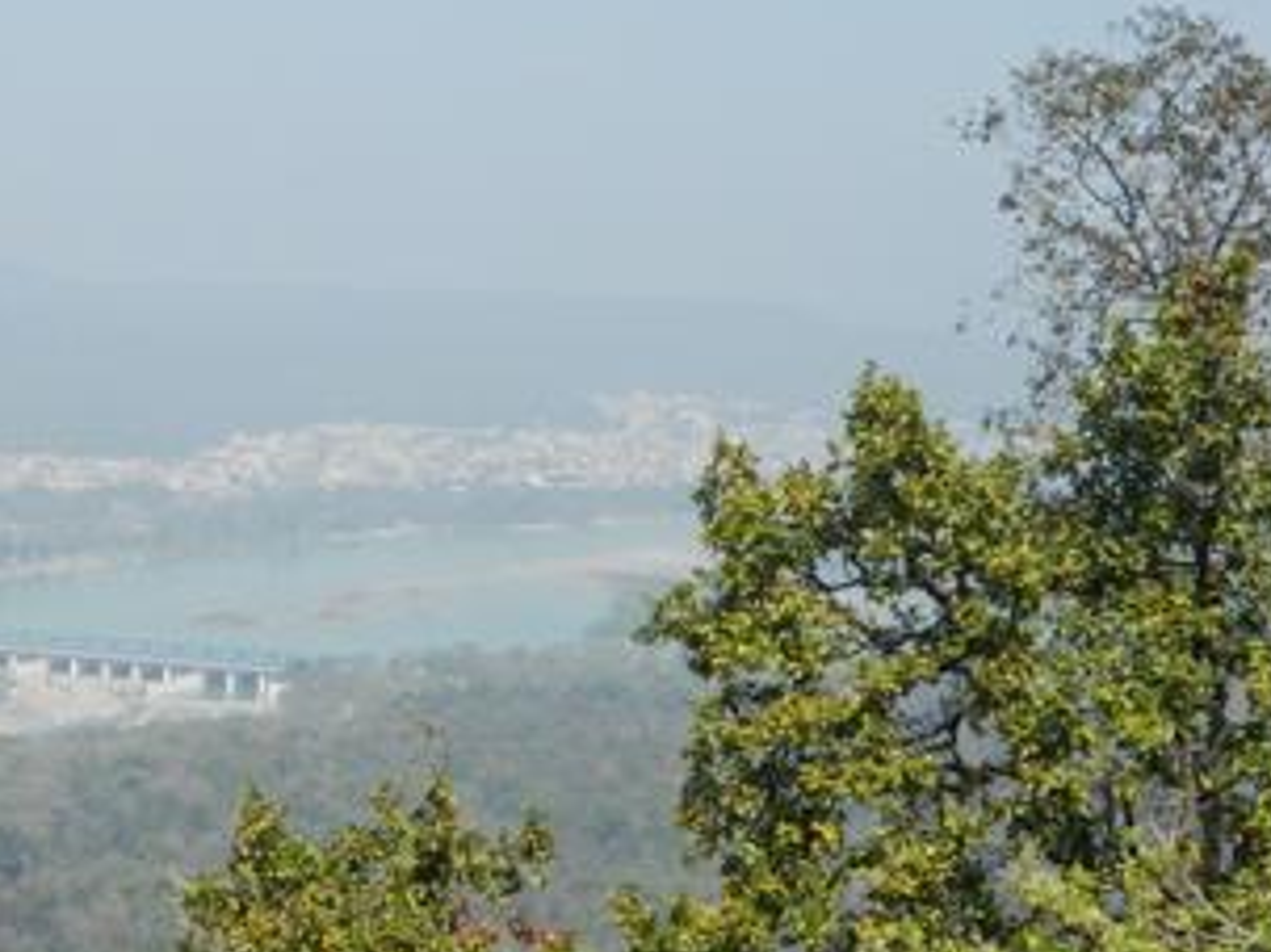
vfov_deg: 13.1
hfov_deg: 17.1
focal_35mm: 113
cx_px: 101
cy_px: 562
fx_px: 4147
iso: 80
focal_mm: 10.2
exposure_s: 1/800
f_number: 3.8
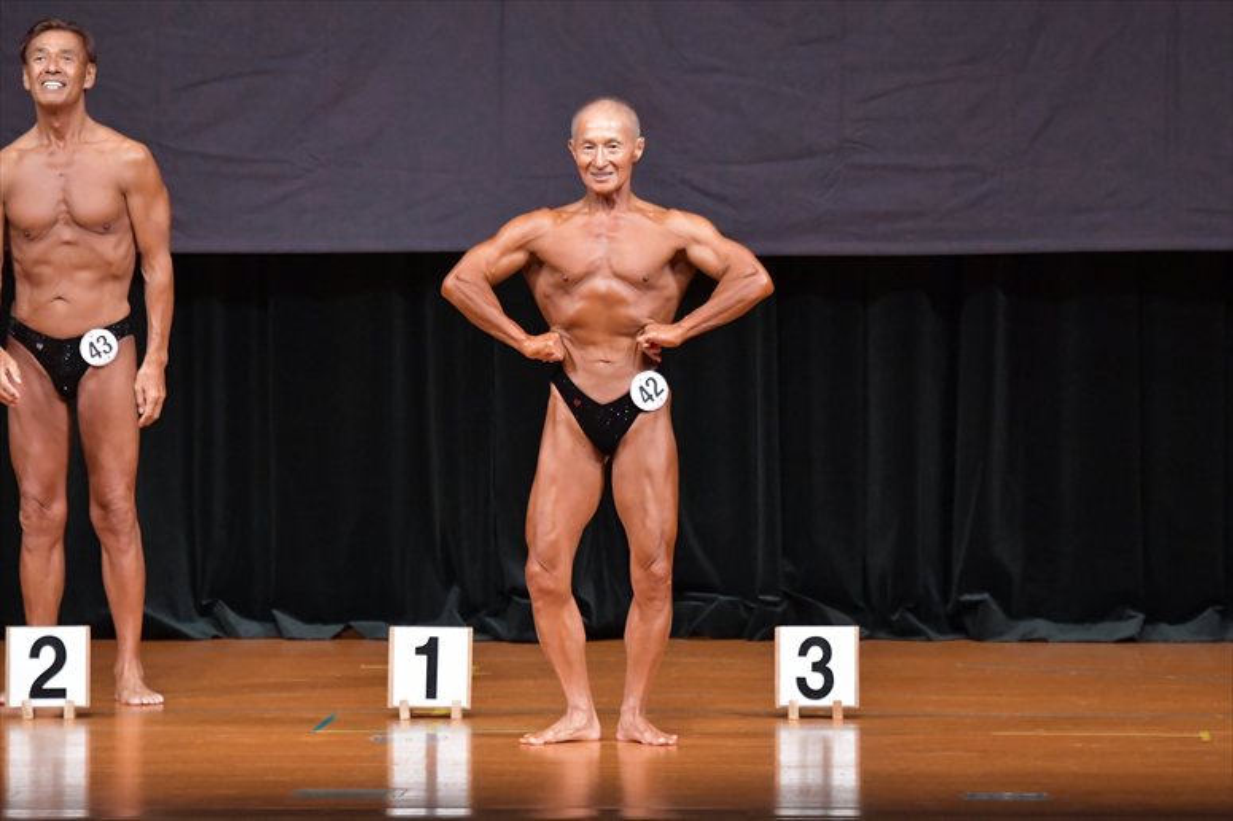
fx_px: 9243
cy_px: 410
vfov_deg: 5.1
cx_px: 616
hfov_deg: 7.6
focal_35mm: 270
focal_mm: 180
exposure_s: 1/400
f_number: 5.6
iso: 6400
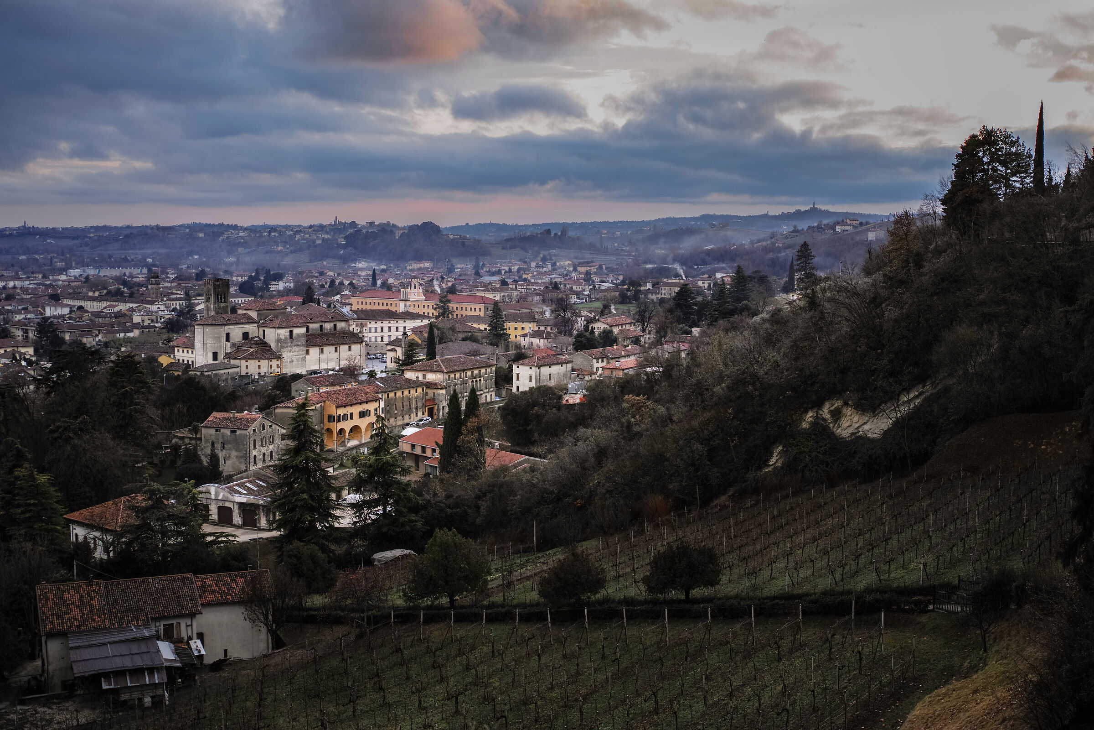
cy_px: 365
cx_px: 547
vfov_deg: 29.9
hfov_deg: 43.6
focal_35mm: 45
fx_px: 1367
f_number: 2.8
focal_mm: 30
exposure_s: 1/125
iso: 100
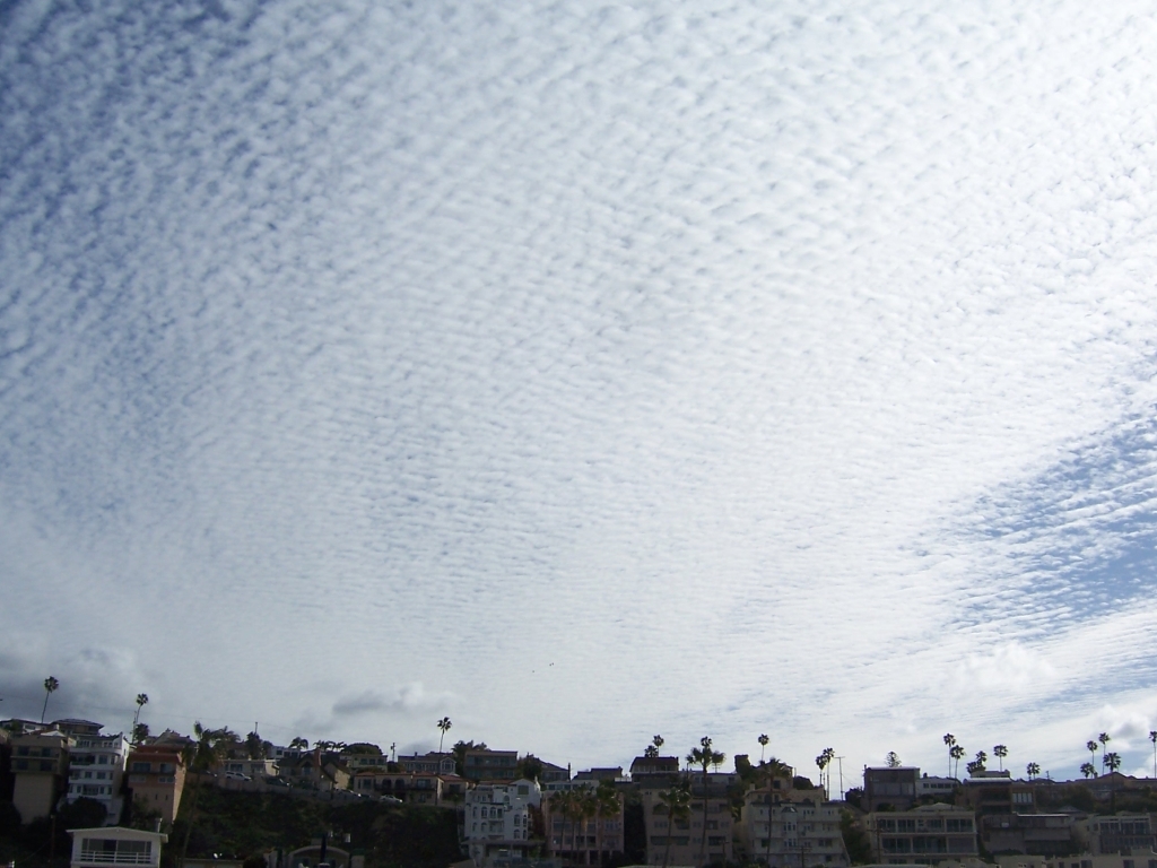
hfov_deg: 51.4
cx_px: 578
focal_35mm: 36
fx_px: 1203
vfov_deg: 39.7
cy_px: 434
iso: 80
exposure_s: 1/1600
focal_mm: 6.2
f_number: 4.5
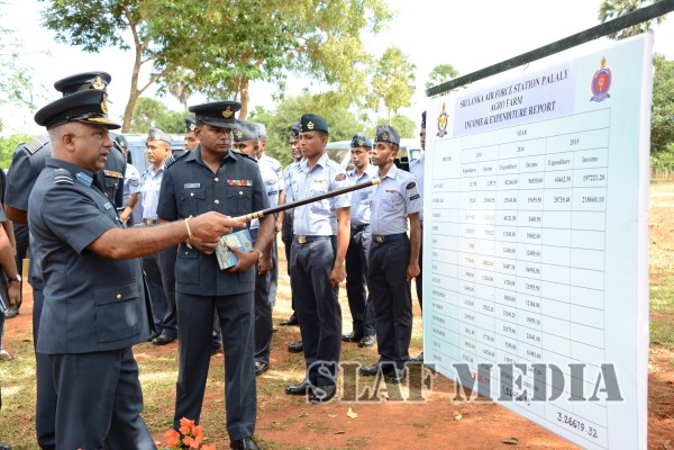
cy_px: 225
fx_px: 786
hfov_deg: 46.4
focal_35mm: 42
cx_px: 337
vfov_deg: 31.9
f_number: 6.3
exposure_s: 1/100
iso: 250
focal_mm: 42
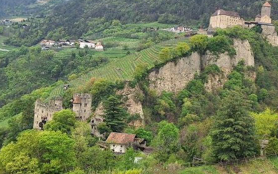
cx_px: 215
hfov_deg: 35.3
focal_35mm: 56
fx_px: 424
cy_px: 53
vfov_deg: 23.0
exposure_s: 1/1631
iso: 40
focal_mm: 5.54
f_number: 1.8
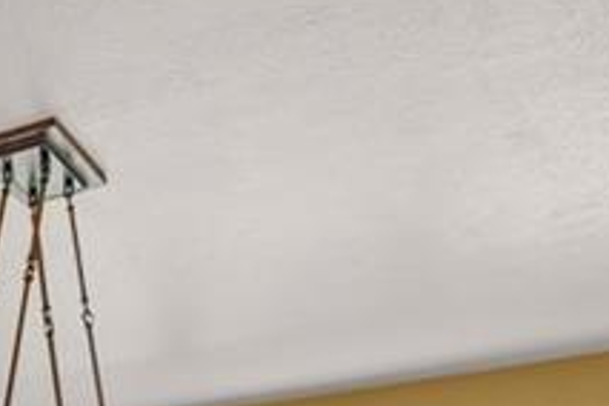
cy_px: 755
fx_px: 1283
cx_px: -289
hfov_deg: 22.3
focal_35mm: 76
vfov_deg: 15.3
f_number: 13
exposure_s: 4
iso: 160
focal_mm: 15.8
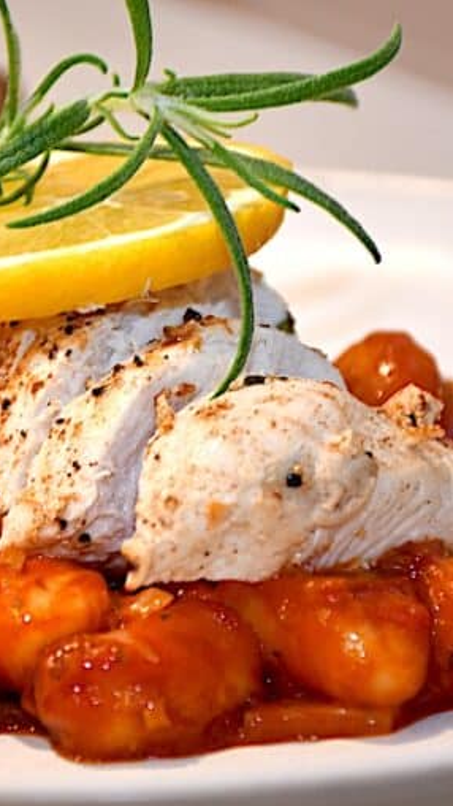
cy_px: 404
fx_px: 5065
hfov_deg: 5.1
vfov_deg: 9.1
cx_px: 111
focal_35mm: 237
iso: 800
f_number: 5.6
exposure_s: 1/60
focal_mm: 100
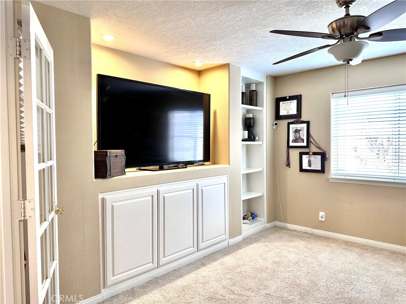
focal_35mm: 24
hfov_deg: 71.6
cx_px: 203
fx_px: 281
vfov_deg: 56.8
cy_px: 152
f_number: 1.78
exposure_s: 1/60
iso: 125
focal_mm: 6.86
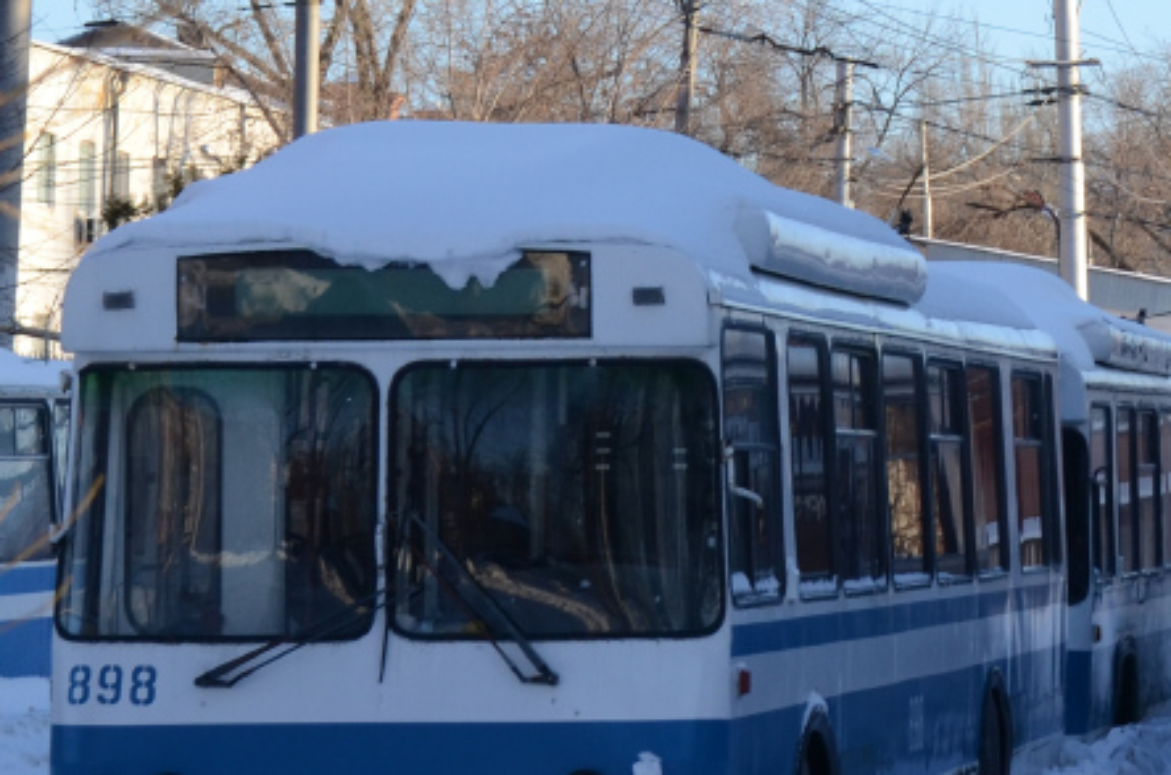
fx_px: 6556
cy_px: 62
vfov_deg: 6.8
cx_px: 1081
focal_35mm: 202
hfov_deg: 10.1
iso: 320
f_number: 9
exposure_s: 1/400
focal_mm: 46
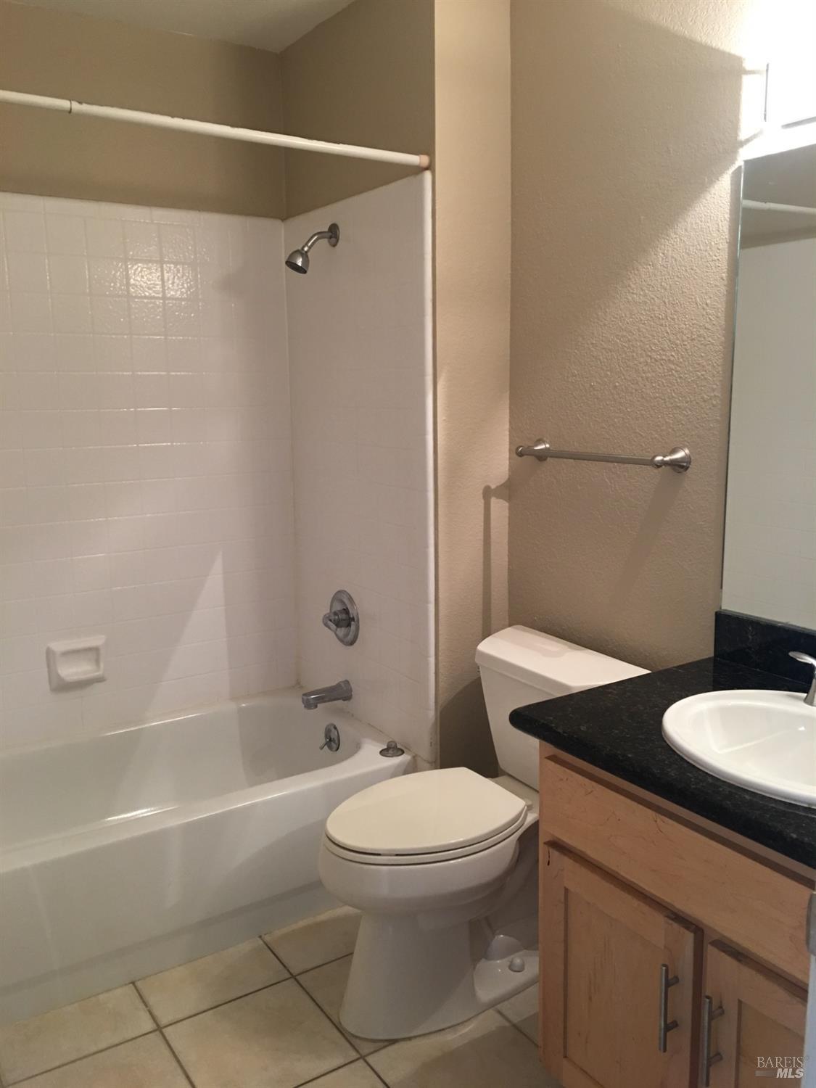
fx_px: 911
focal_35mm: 29
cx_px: 408
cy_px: 544
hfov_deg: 48.2
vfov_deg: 61.7
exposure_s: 1/15
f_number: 2.2
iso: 50
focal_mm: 4.15
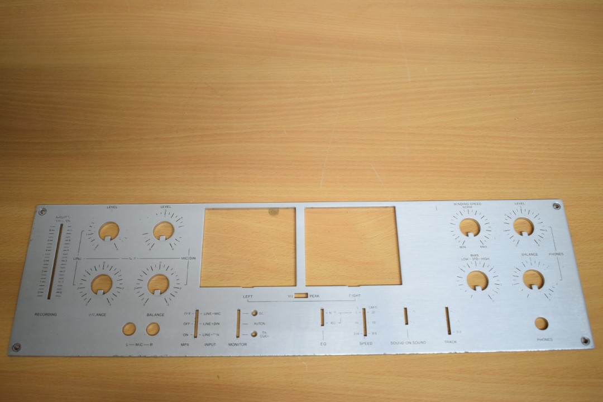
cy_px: 201
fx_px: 578
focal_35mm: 34
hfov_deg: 55.1
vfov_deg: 38.4
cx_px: 302
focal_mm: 23
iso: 1400
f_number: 4
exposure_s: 1/125
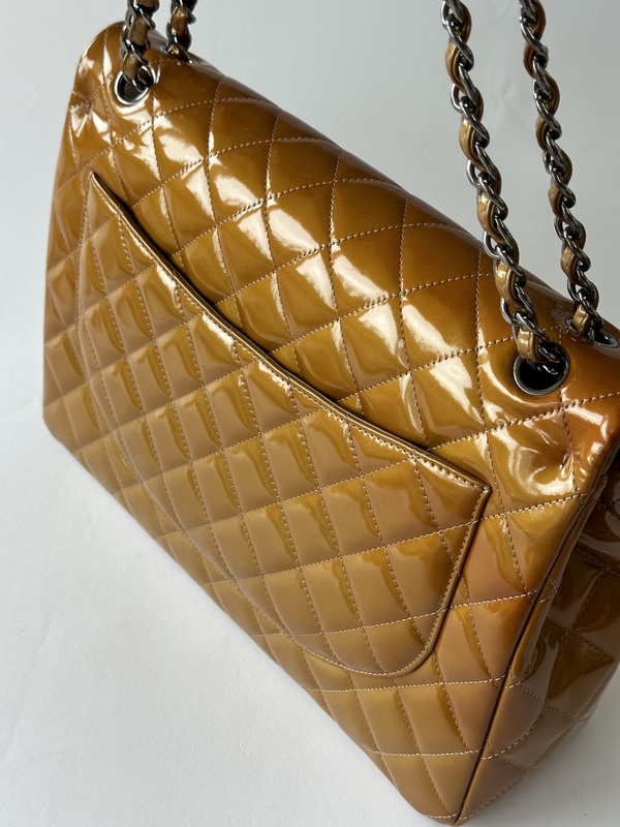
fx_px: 1146
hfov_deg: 30.3
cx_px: 310
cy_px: 414
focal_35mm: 48
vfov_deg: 39.7
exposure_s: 1/109
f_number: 1.78
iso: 80
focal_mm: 6.86
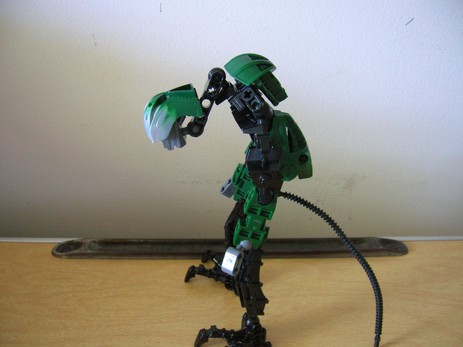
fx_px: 454
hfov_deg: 54.0
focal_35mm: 34
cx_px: 232
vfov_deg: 41.7
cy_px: 174
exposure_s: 1/2.2
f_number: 2.9
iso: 200
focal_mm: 5.7
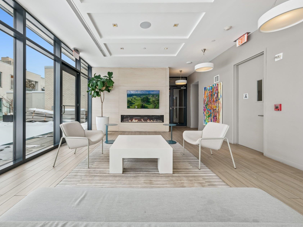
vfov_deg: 85.6
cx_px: 138
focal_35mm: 14
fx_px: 123
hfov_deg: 101.8
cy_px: 107
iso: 200
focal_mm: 8
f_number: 8
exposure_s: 1/100
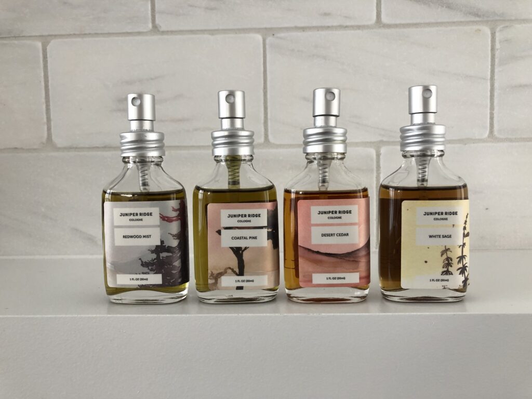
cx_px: 266
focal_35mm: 28
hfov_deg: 63.4
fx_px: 430
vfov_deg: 49.7
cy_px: 200
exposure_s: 1/17
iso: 40
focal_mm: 4
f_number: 1.8
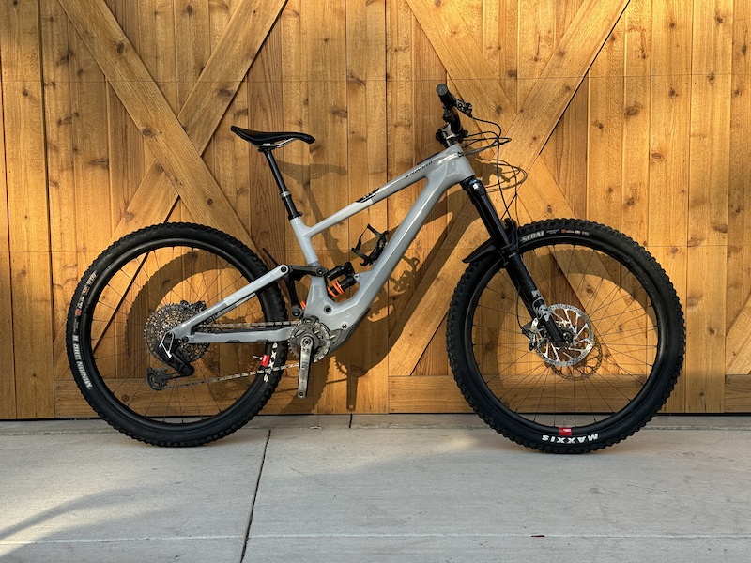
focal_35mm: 48
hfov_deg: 39.7
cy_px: 282
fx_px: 1041
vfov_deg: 30.3
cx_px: 376
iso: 64
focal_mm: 6.76
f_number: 1.78
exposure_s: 1/1094
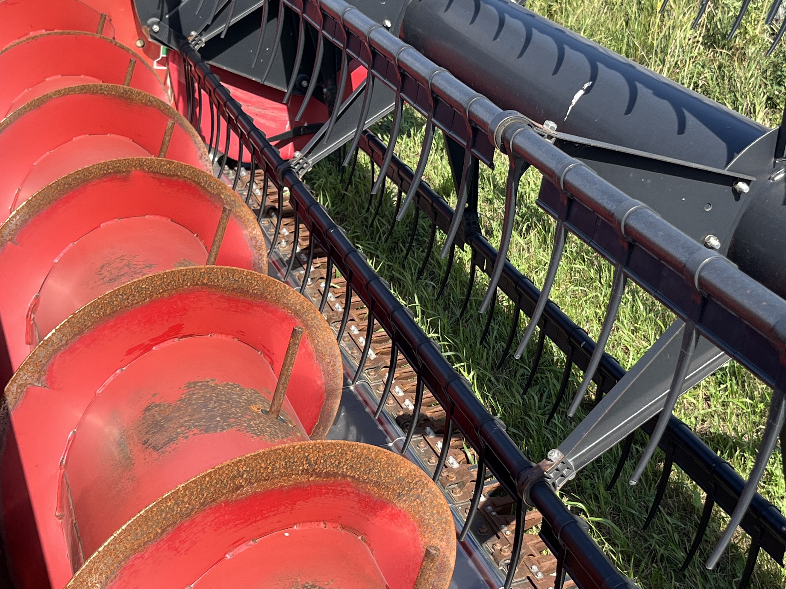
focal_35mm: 57
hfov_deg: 33.7
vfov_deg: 25.6
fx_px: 1294
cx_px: 474
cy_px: 322
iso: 50
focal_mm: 5.1
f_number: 1.6
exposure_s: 1/1140
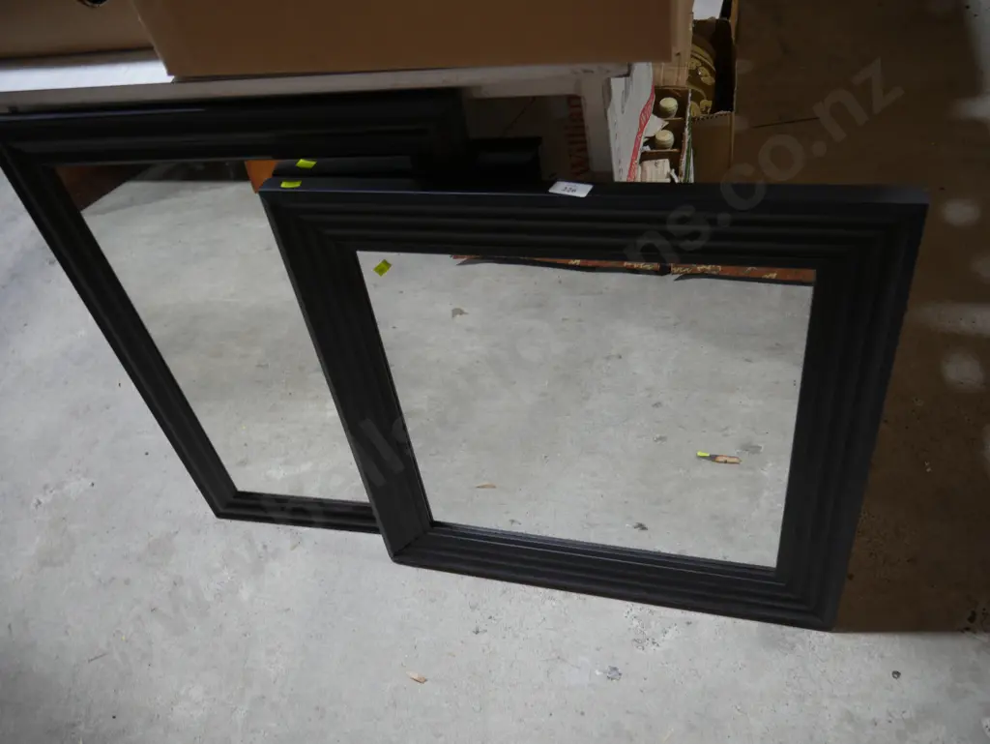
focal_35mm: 28
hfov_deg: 63.4
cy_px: 372
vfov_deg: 49.8
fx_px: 801
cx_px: 495
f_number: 3.5
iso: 200
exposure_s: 1/80
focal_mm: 14
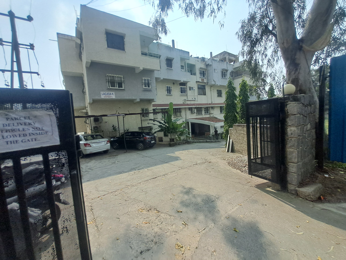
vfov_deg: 89.9
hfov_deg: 106.2
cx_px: 173
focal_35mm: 13
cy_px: 130
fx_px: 130
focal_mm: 1.13
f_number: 2.2
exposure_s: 1/1919
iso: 50
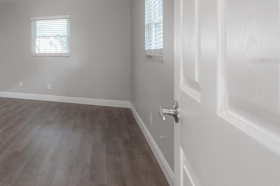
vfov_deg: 47.0
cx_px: 12
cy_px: 61
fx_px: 210
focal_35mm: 27
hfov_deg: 55.3
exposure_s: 1/10
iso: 320
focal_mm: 14
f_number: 10
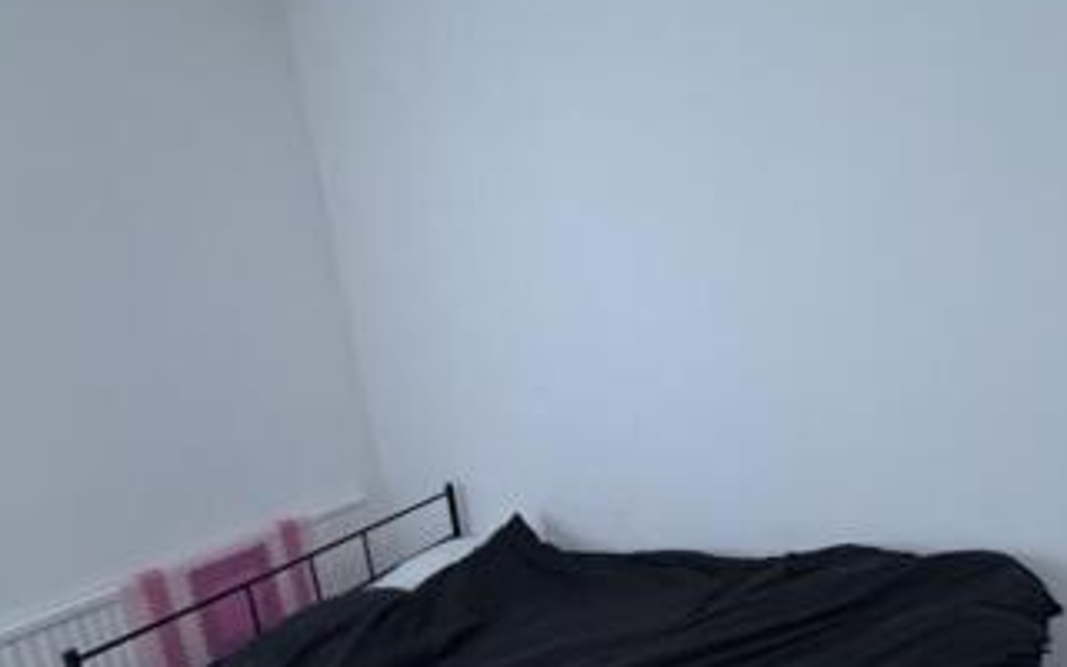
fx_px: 785
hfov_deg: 68.0
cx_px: 619
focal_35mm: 27
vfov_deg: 44.9
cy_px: 475
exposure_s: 1/50
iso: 500
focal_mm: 2.22
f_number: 2.2
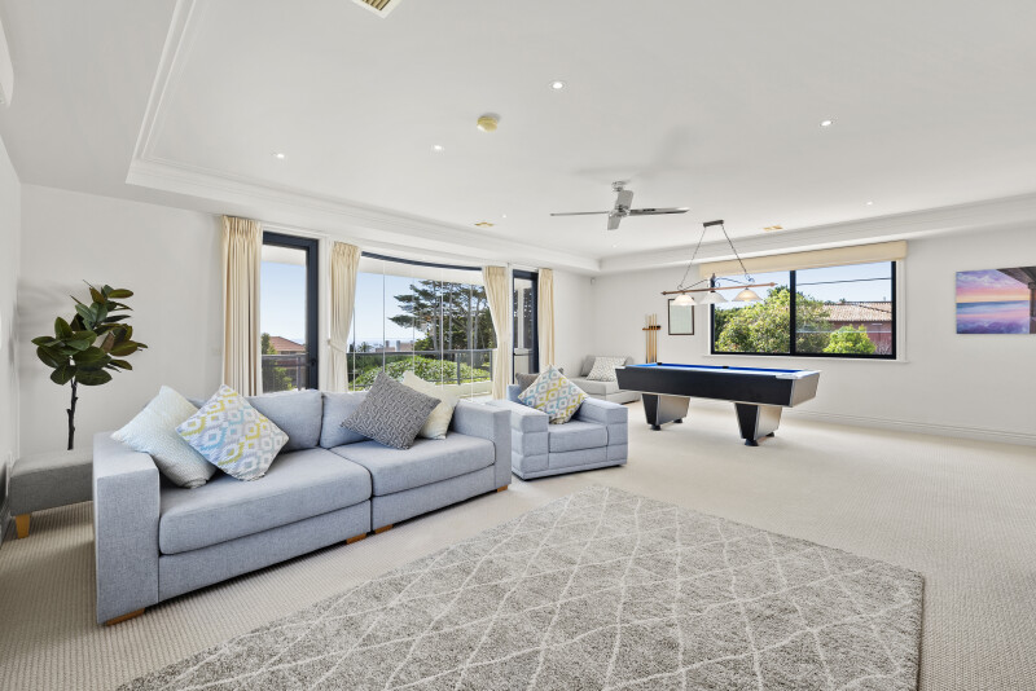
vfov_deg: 77.4
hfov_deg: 100.4
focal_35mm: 15
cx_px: 518
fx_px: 432
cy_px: 346
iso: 400
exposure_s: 1/15
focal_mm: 15
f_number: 7.1
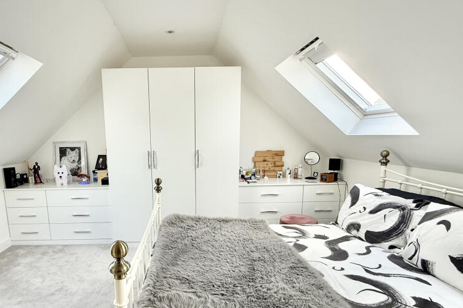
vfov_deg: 61.5
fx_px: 257
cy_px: 181
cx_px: 186
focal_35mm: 20
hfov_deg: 83.0
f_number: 2.2
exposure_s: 1/99
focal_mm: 2.22
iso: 64
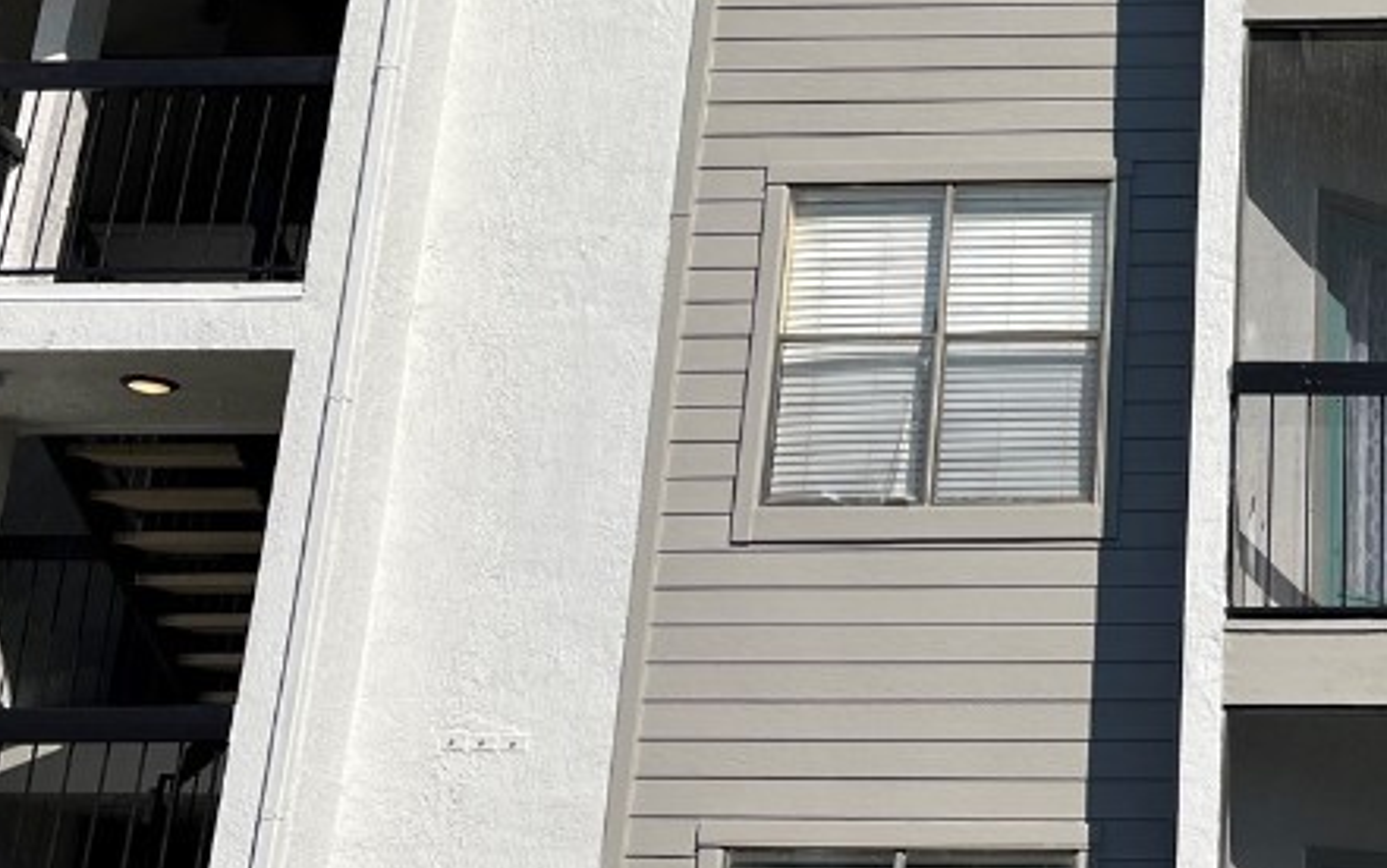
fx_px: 2420
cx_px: 1299
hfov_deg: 30.3
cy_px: 164
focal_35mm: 64
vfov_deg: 20.1
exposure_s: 1/7353
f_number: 1.6
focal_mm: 5.1
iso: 50
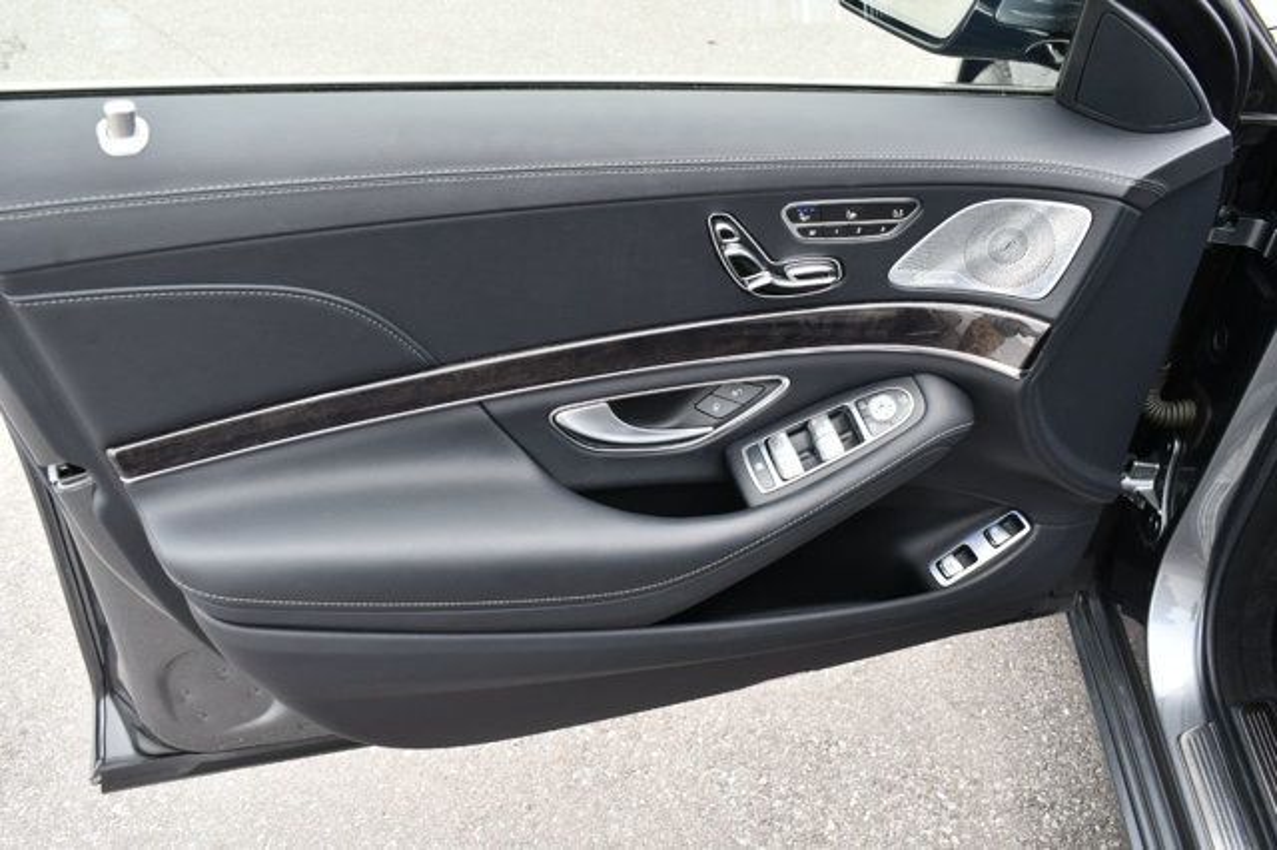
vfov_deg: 39.9
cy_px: 425
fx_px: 1170
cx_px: 638
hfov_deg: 57.2
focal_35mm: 33
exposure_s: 1/250
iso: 360
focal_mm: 22
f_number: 5.6
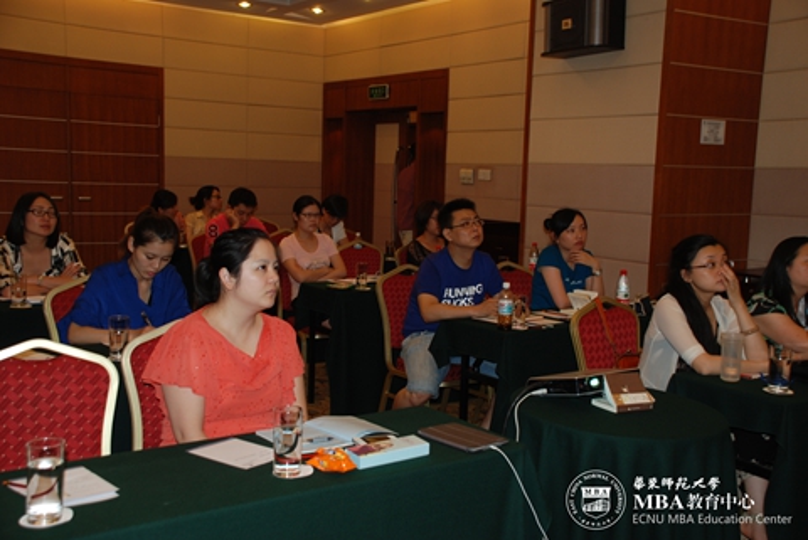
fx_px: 876
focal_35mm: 39
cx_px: 404
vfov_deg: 34.3
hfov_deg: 49.5
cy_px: 270
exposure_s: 1/60
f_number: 4
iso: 200
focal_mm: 26
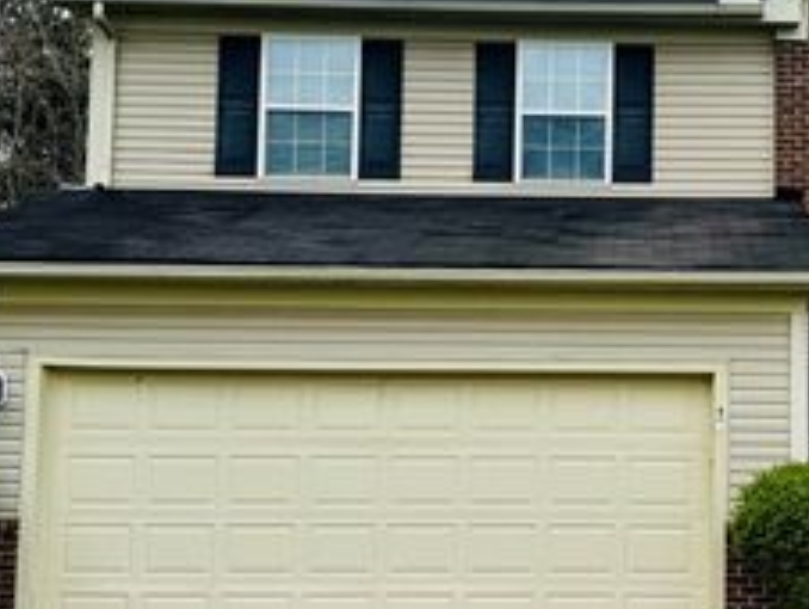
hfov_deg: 35.2
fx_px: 1240
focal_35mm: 53
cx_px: 623
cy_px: 242
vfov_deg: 27.5
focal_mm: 6.76
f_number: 1.78
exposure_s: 1/2959
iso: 80
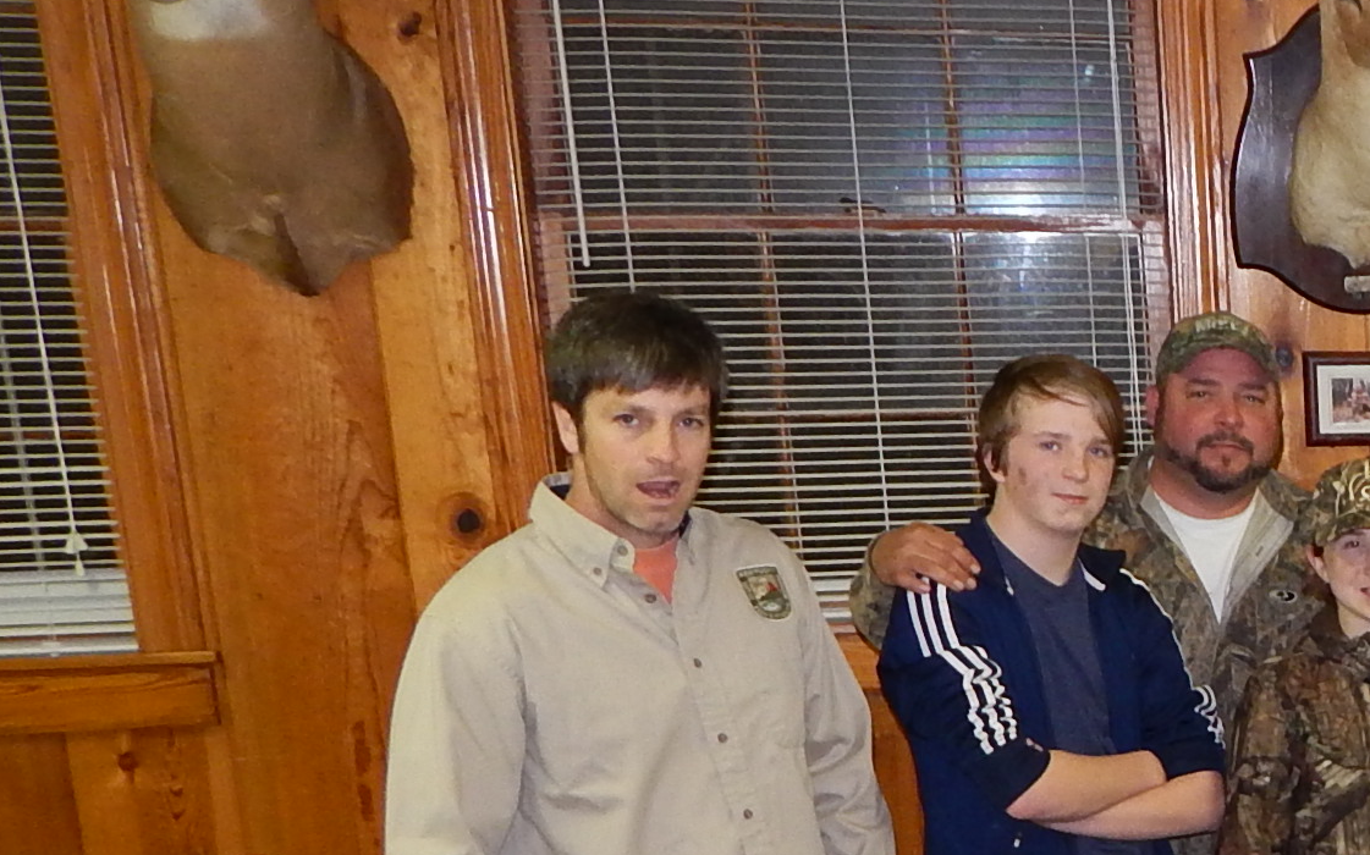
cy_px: 949
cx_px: 1871
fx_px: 2650
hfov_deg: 24.5
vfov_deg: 17.7
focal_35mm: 71
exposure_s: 1/30
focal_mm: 4
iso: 220
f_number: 3
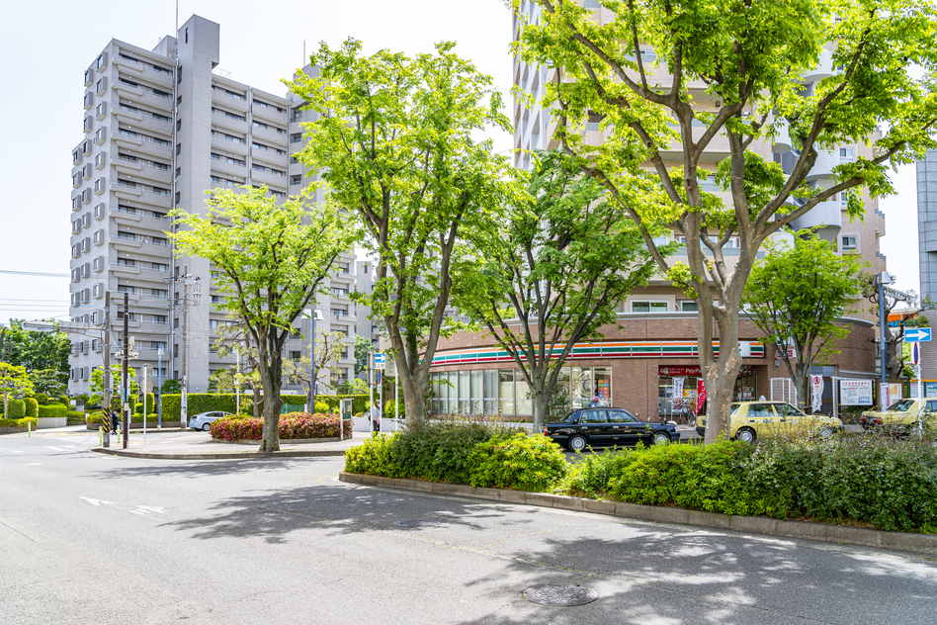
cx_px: 468
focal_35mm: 24
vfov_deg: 53.1
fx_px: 625
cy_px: 312
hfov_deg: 73.7
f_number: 8
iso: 100
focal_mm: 24
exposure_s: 1/100
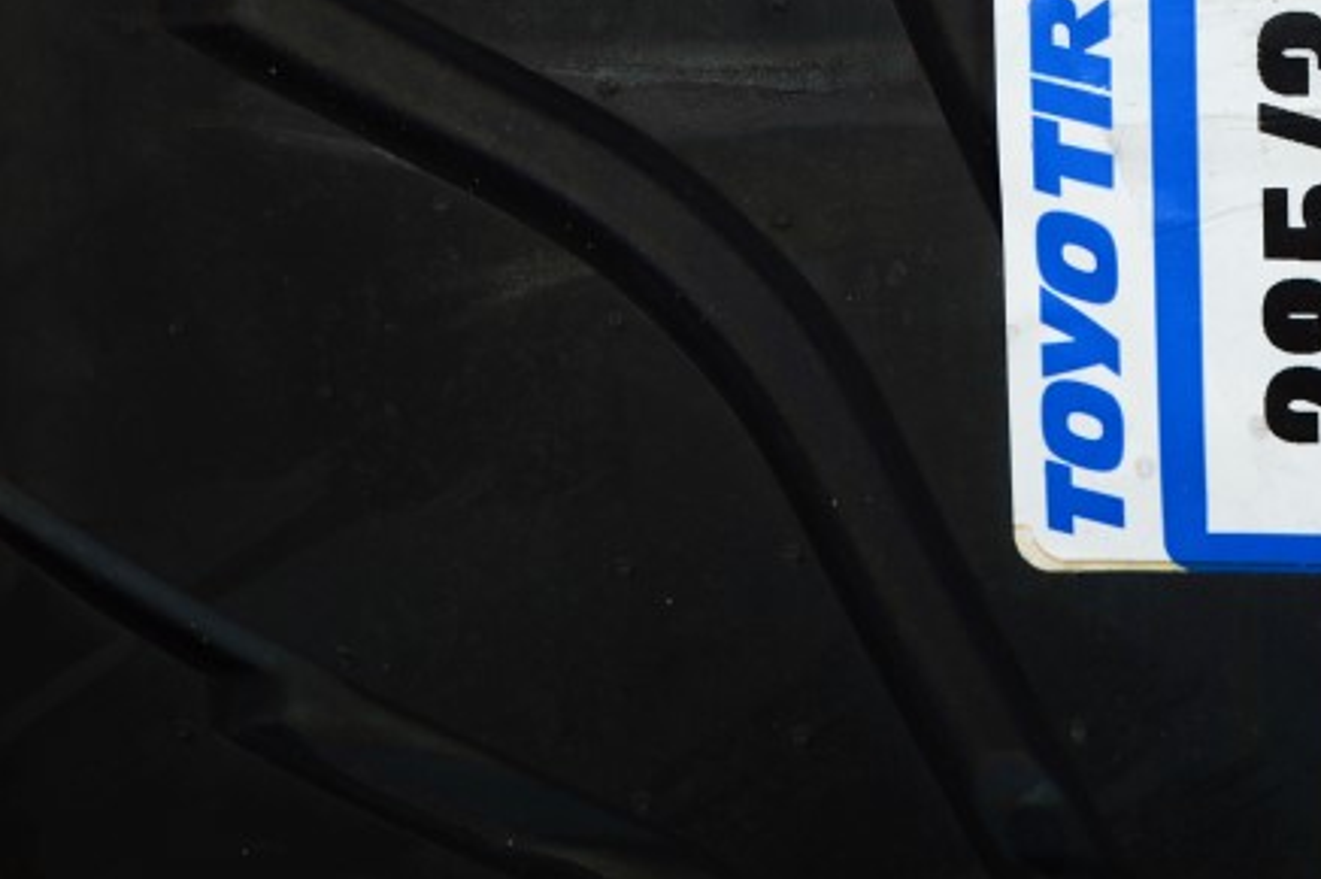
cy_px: -258
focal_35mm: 135
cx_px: 1504
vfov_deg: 9.9
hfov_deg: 14.8
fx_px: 4950
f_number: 5
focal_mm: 34
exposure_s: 1/30
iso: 100
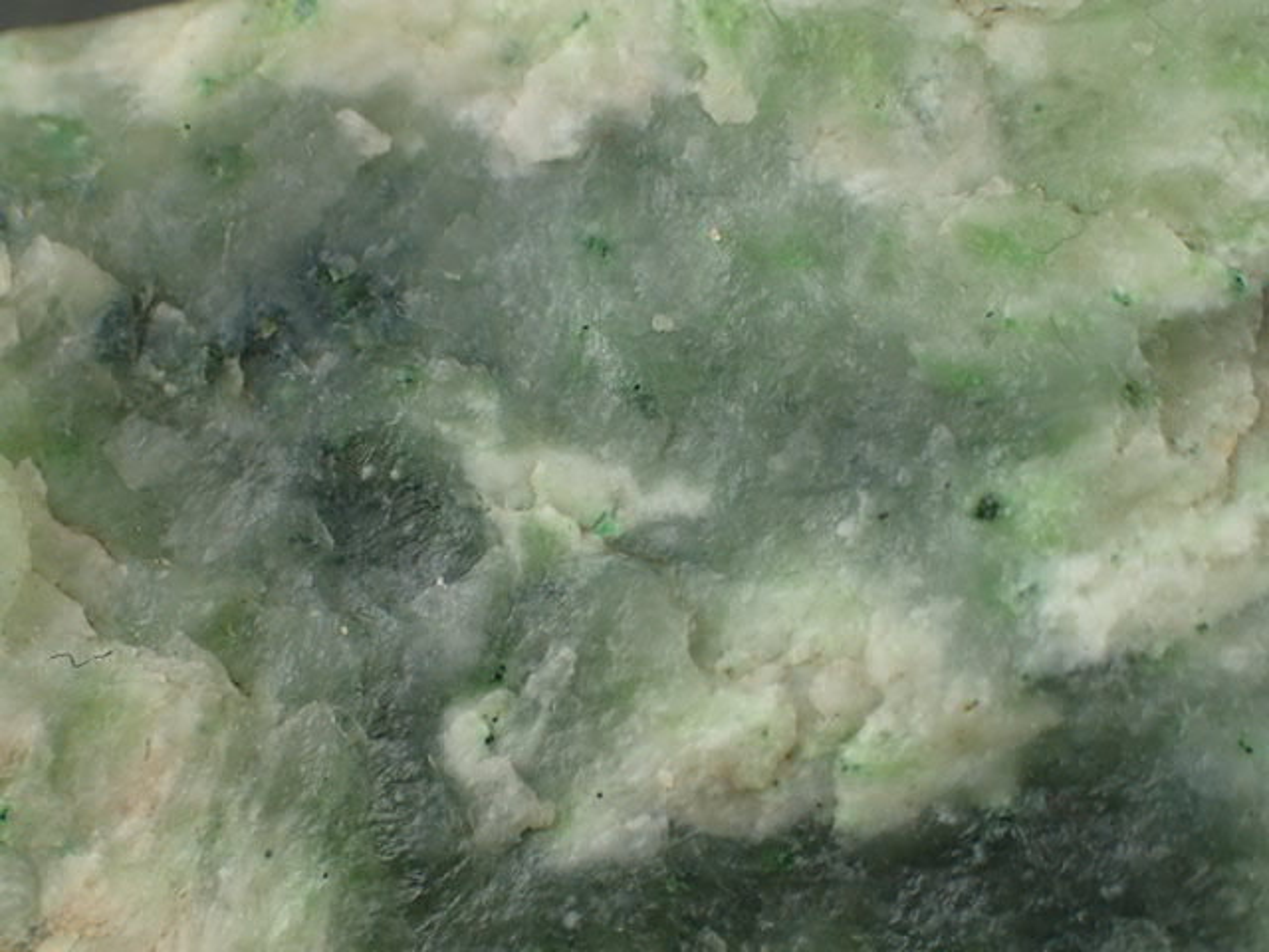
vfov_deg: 18.4
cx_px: 634
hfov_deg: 24.4
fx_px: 2933
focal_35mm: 80
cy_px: 476
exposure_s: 1/320
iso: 400
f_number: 4.4
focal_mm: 14.41
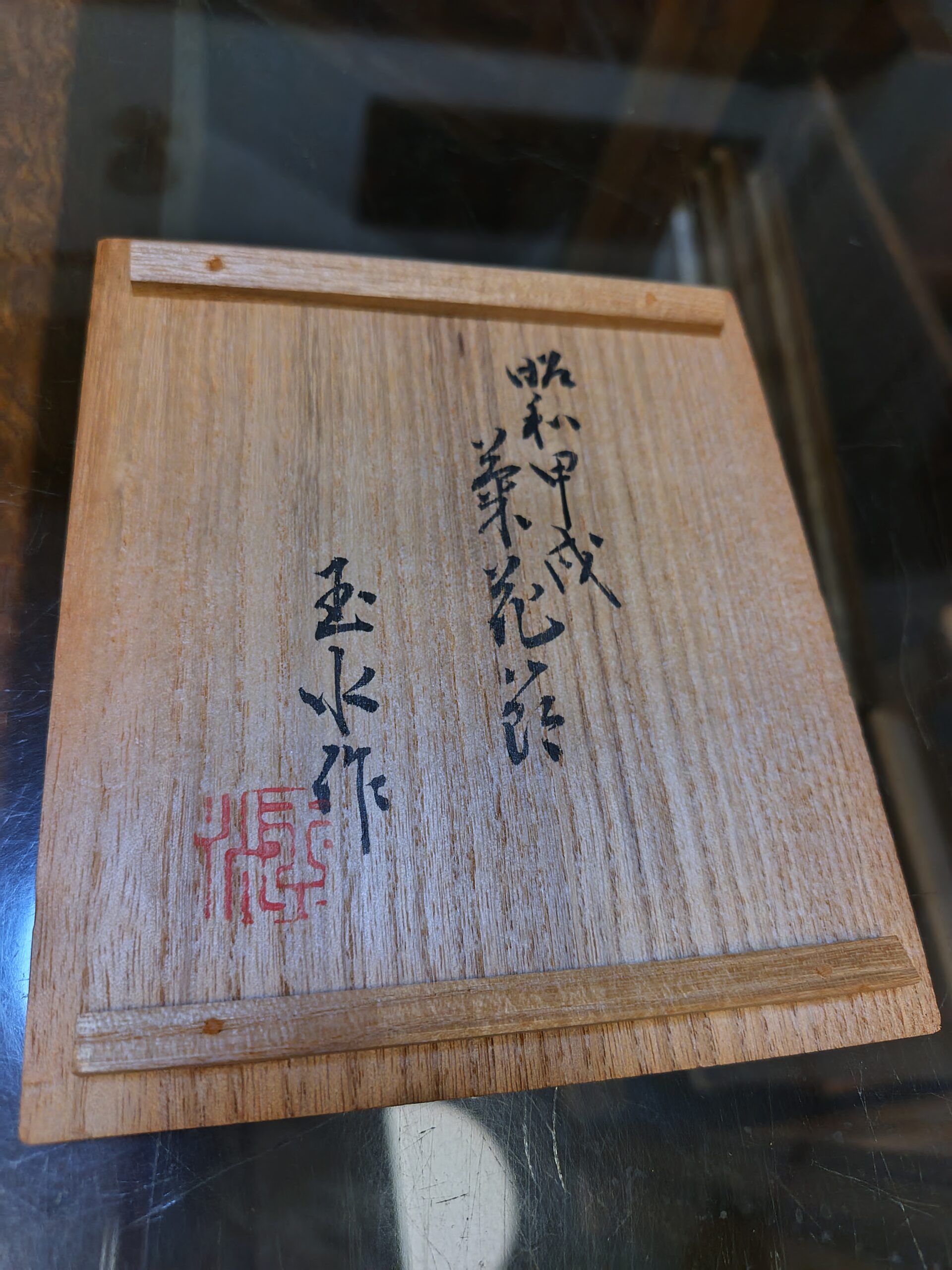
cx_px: 476
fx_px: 843
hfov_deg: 58.9
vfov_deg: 73.9
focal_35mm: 23
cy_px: 635
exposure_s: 1/120
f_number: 1.9
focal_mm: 5.5
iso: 1788
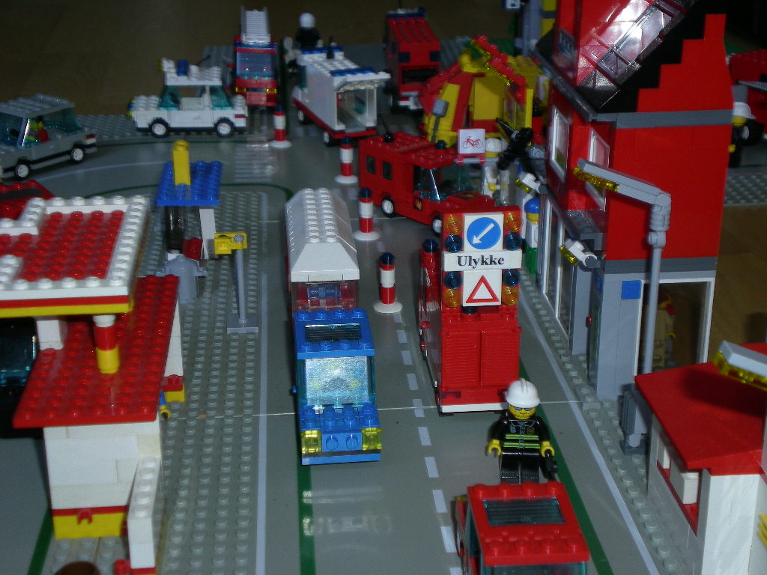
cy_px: 288
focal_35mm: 56
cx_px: 384
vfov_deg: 26.1
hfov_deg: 34.3
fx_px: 1241
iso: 50
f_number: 3.9
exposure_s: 1/30
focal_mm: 9.3
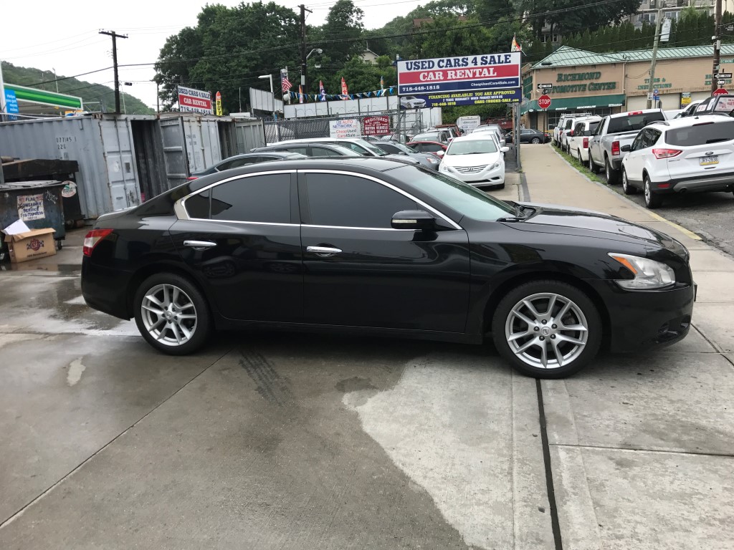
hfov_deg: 63.4
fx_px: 594
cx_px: 367
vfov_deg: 49.7
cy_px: 275
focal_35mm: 28
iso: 20
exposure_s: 1/1546
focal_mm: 3.99
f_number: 1.8
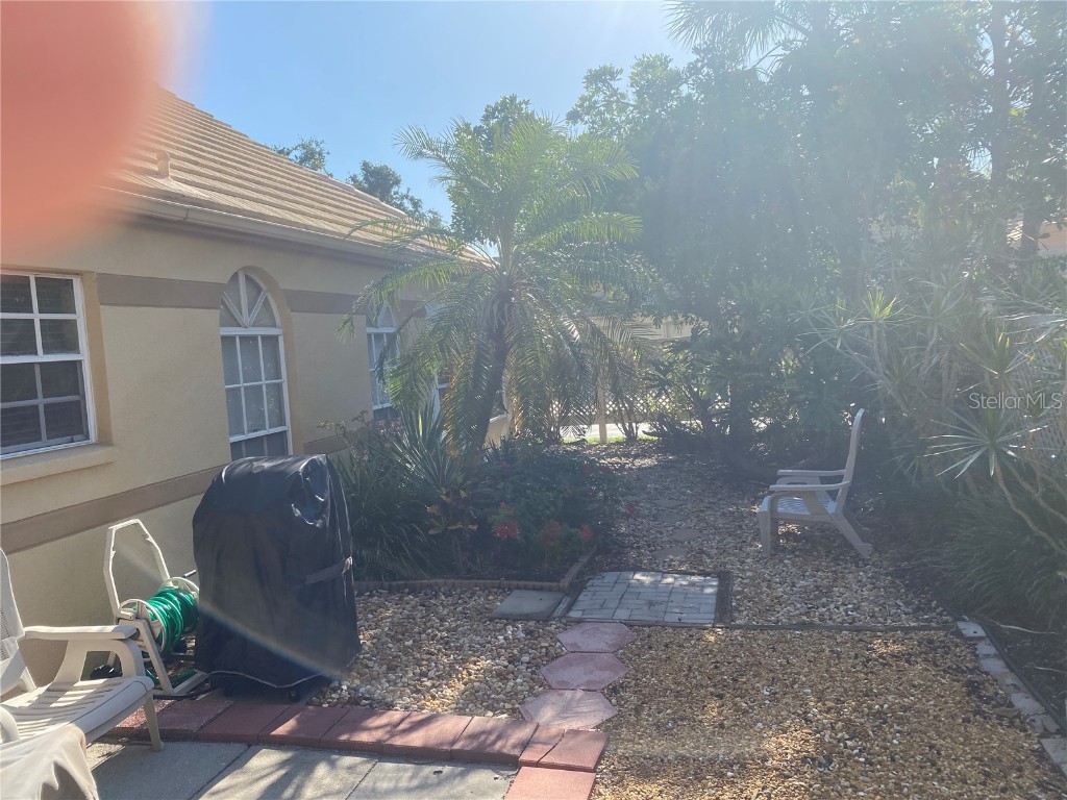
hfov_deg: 67.3
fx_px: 801
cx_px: 534
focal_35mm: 26
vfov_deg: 53.1
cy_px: 400
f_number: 1.8
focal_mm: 4.25
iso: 32
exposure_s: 1/1653
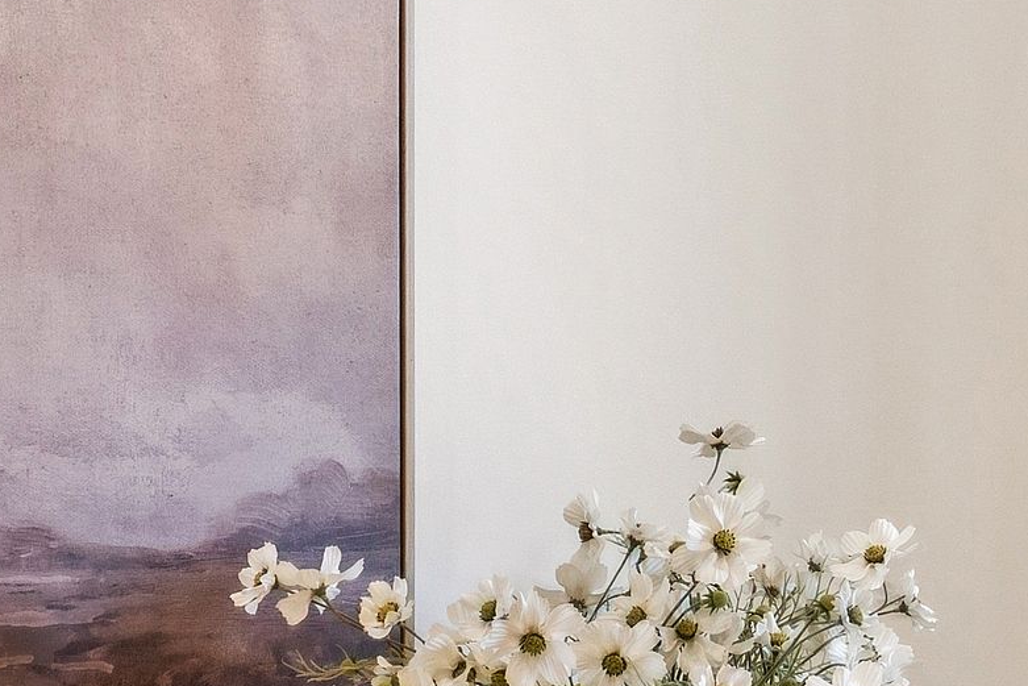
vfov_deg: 11.3
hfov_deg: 16.4
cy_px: 438
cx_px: 1114
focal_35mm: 121
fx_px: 3456
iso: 400
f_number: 8
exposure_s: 1/30
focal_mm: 21
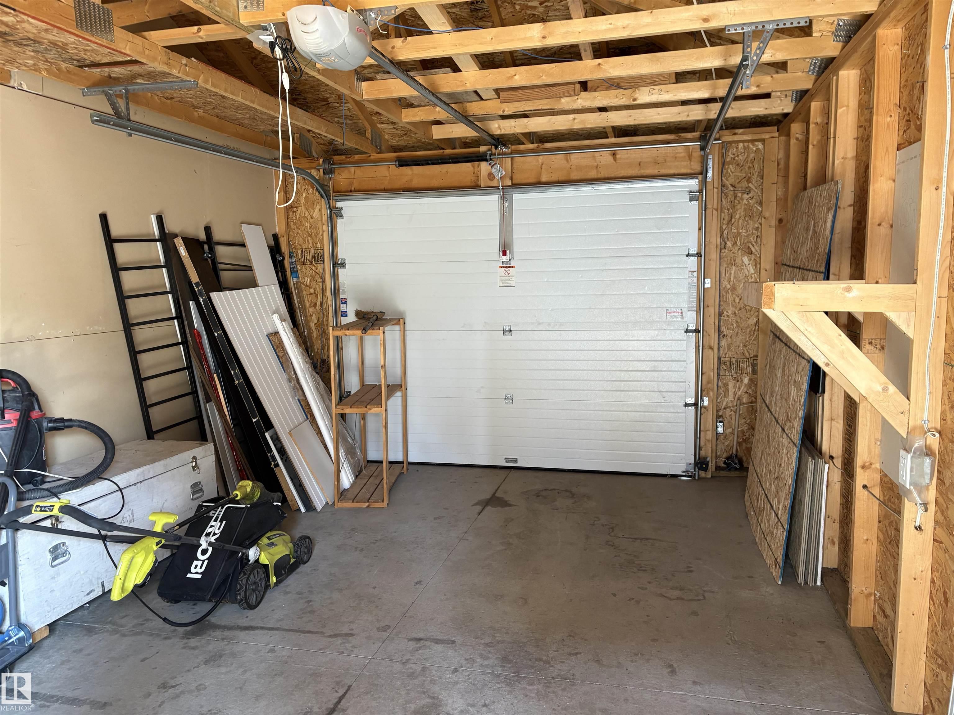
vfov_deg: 53.1
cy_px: 358
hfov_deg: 67.3
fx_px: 717
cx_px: 477
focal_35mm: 26
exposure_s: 1/60
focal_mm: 5.96
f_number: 1.6
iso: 160
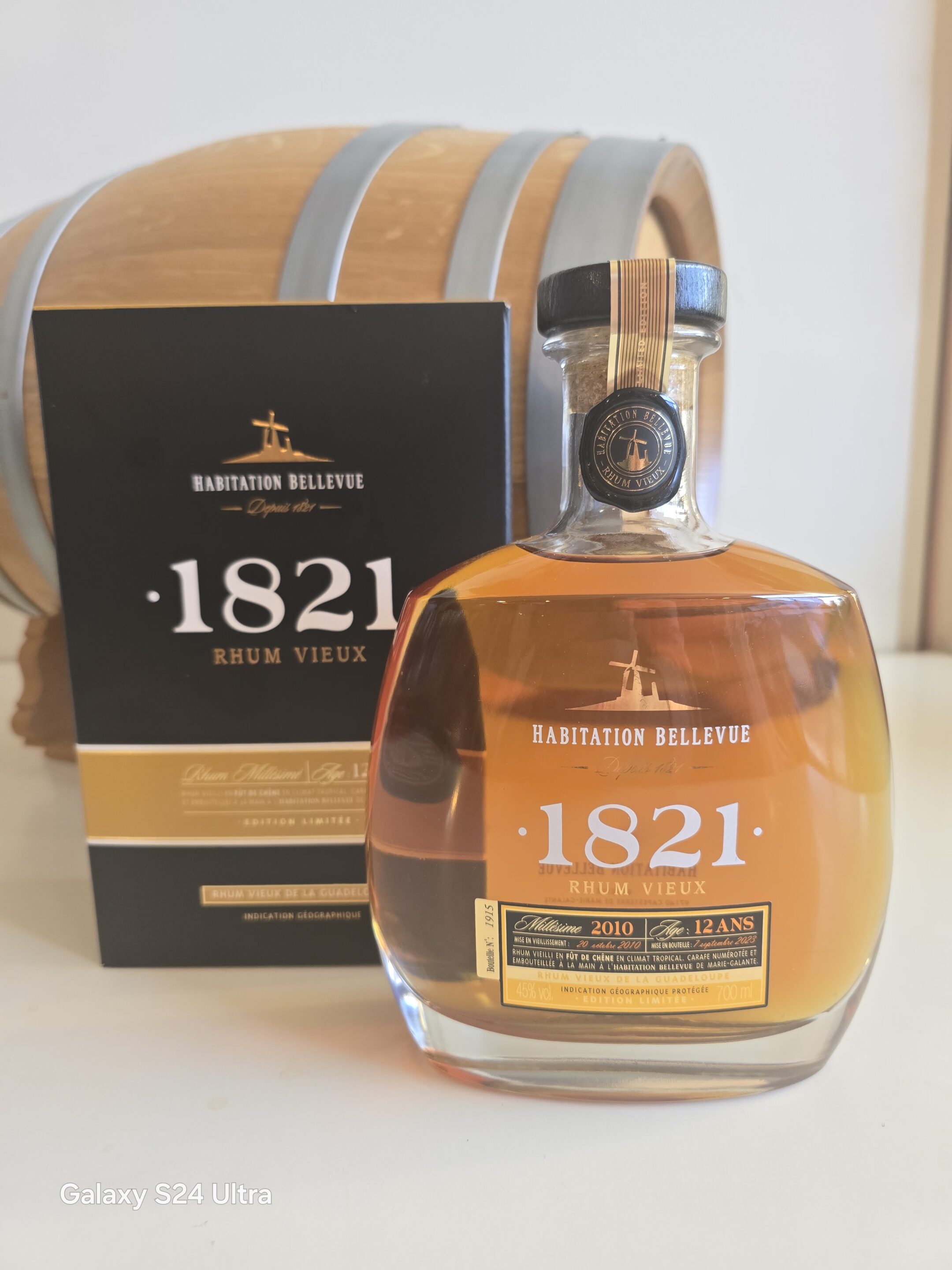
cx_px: 476
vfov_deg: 73.9
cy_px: 635
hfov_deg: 58.9
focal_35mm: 23
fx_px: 843
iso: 320
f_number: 1.7
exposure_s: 1/100
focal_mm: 6.3
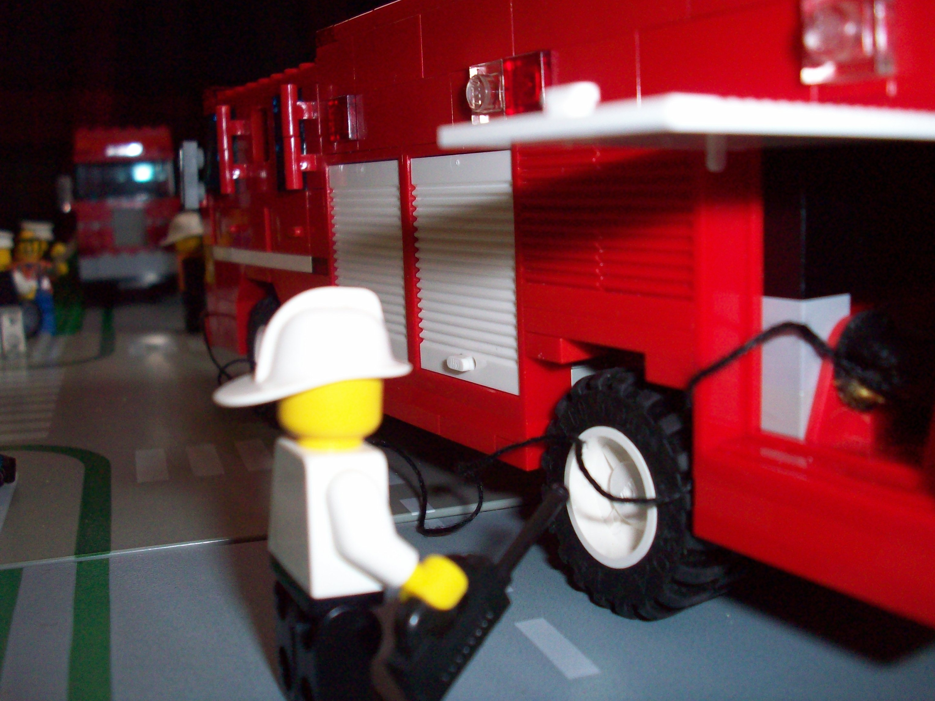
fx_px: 999
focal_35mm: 37
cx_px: 468
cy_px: 350
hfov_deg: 50.1
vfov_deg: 38.7
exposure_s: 1/64
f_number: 2.8
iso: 160
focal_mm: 6.2
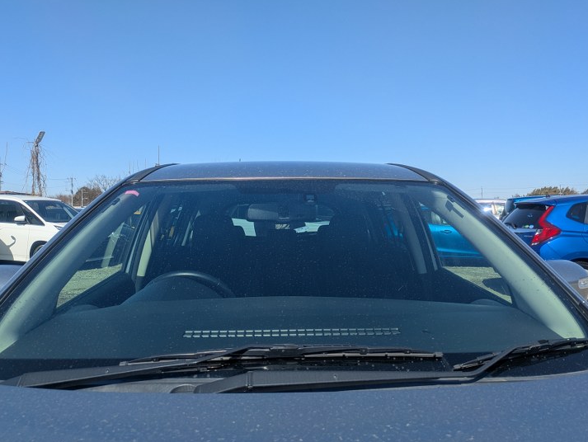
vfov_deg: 49.8
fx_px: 476
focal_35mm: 28
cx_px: 289
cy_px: 218
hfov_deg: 63.4
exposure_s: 1/1972
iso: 45
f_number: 1.89
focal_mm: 5.43
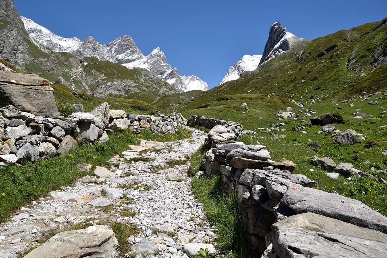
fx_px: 290
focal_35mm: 27
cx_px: 194
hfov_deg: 67.4
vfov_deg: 47.9
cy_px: 129
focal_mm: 18
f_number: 8
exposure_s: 1/320
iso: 100
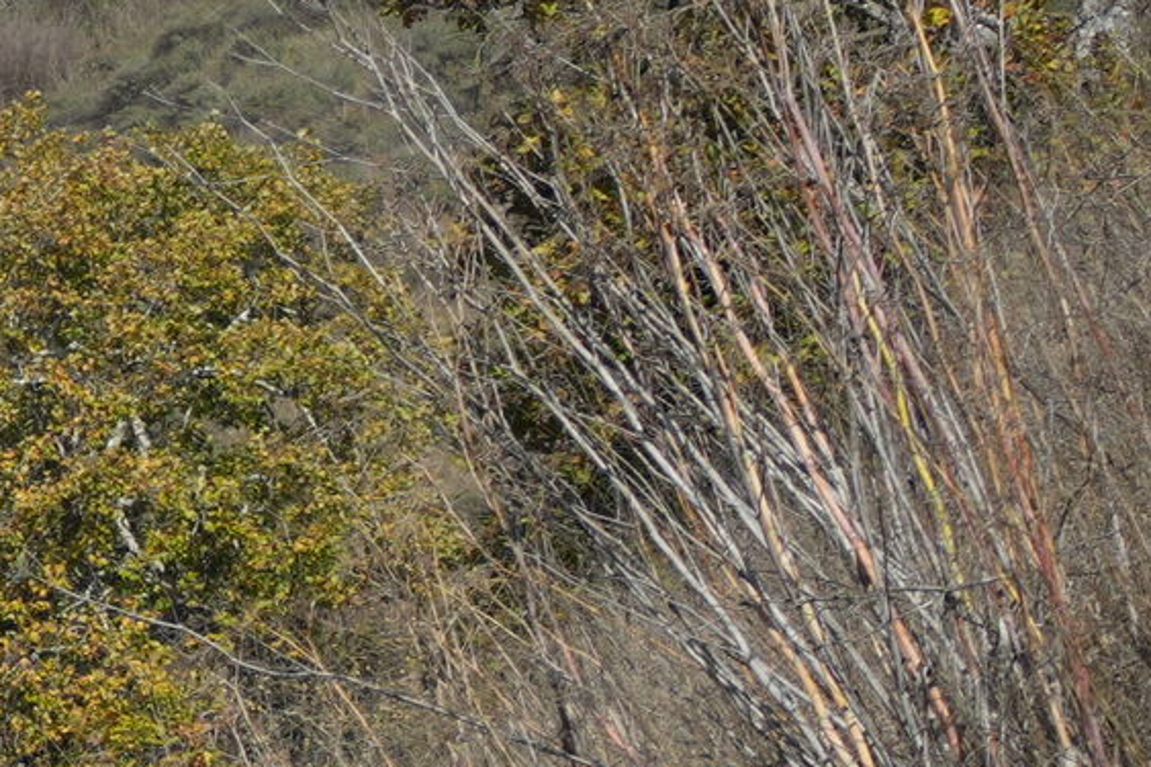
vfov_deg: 6.2
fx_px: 6872
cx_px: -2208
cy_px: 1436
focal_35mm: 215
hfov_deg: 8.2
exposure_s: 1/1600
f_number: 4
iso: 160
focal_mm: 28
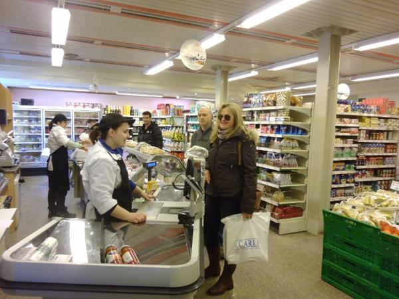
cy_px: 150
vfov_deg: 53.1
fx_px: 300
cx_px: 200
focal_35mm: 26
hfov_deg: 67.3
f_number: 2.8
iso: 200
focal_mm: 4.7
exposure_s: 1/60
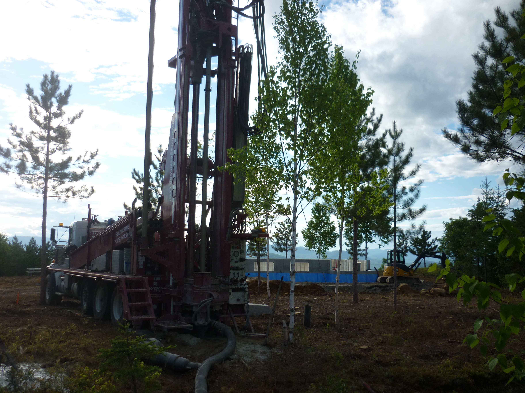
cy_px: 196
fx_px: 500
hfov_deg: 55.4
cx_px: 262
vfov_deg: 42.9
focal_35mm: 33
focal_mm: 5.5
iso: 80
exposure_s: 1/1000
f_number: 2.8
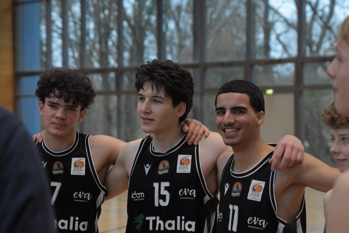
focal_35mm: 105
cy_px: 116
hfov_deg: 19.5
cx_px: 174
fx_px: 1018
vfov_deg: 13.0
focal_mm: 70
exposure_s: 1/1000
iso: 3200
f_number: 3.5
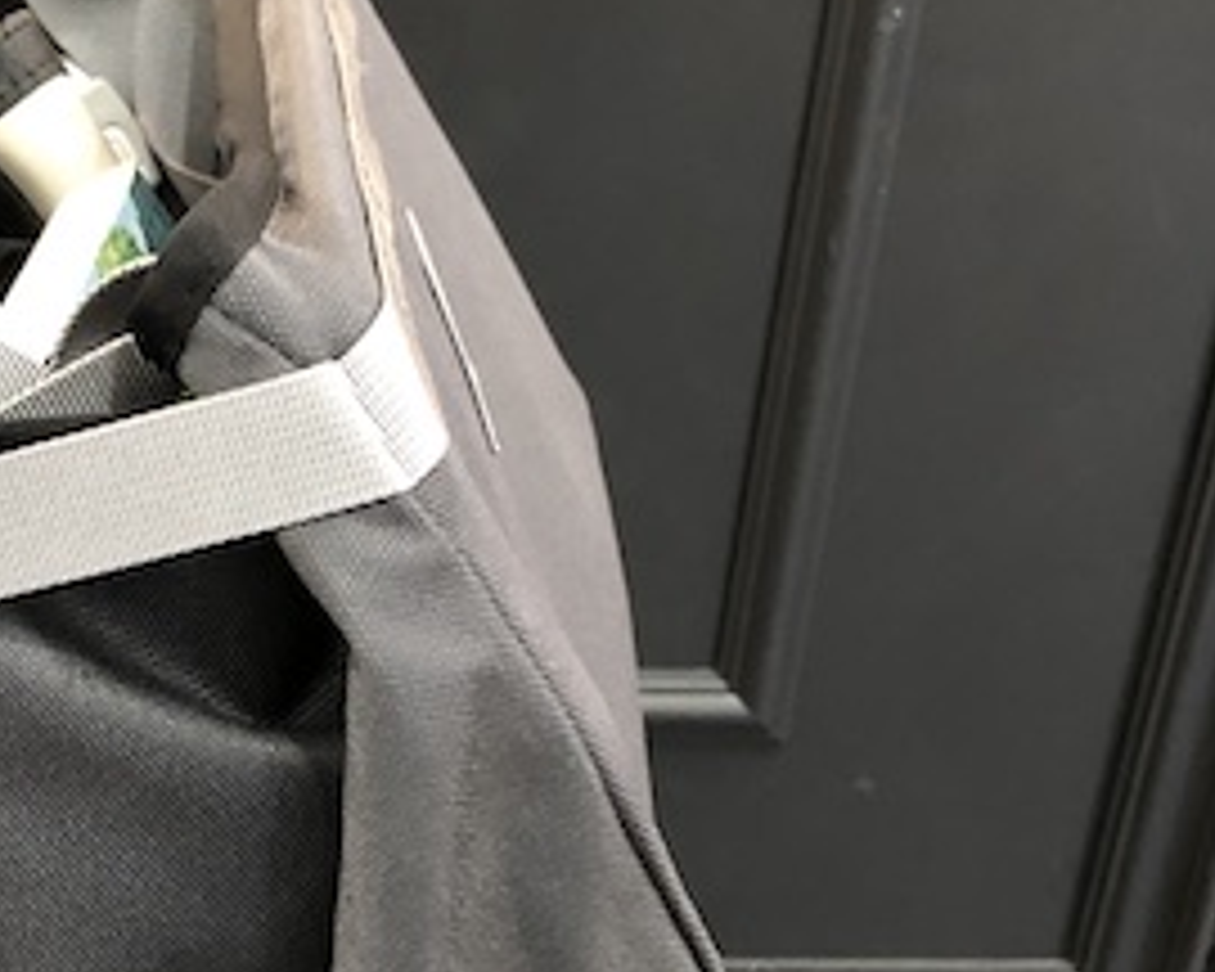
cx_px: 180
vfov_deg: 18.8
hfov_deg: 23.1
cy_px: 752
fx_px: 2913
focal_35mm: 81
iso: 80
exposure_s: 1/7
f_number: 1.8
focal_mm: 4
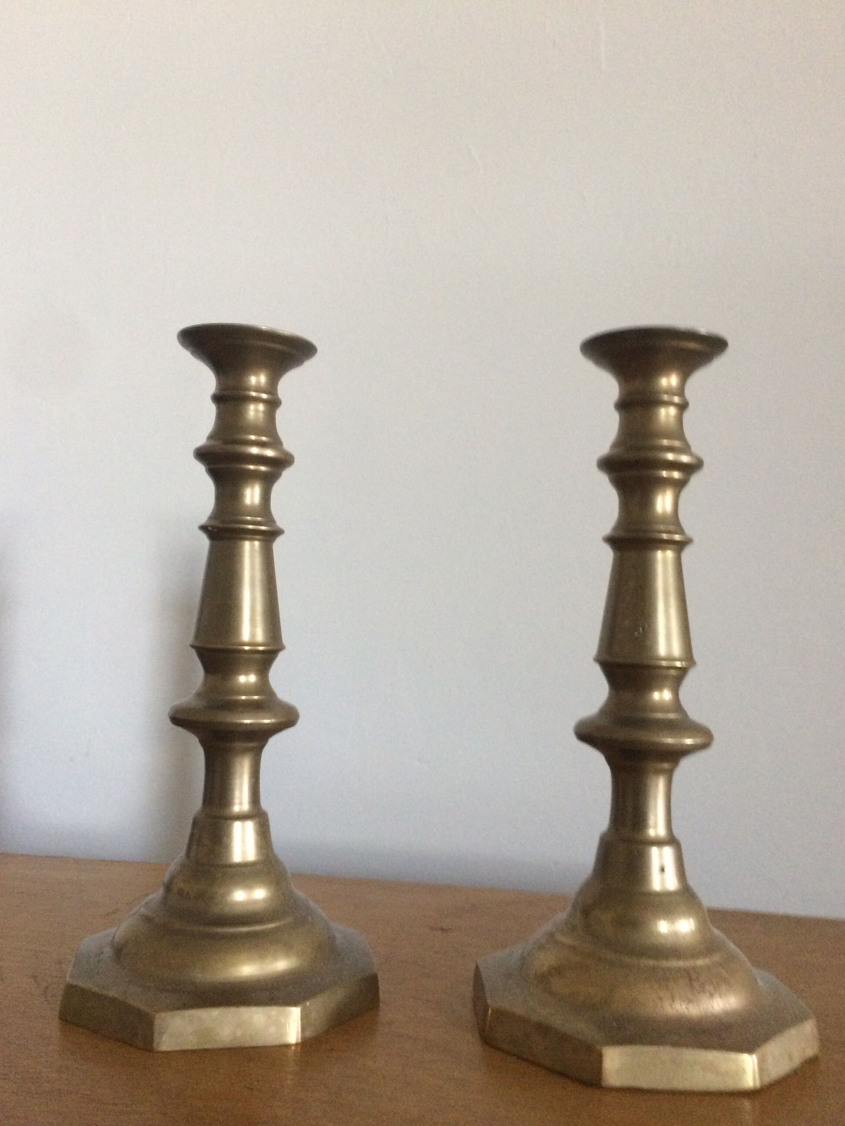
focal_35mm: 31
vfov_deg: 58.3
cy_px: 600
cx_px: 423
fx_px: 1009
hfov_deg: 45.4
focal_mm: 4.15
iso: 320
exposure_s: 1/33
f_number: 2.2
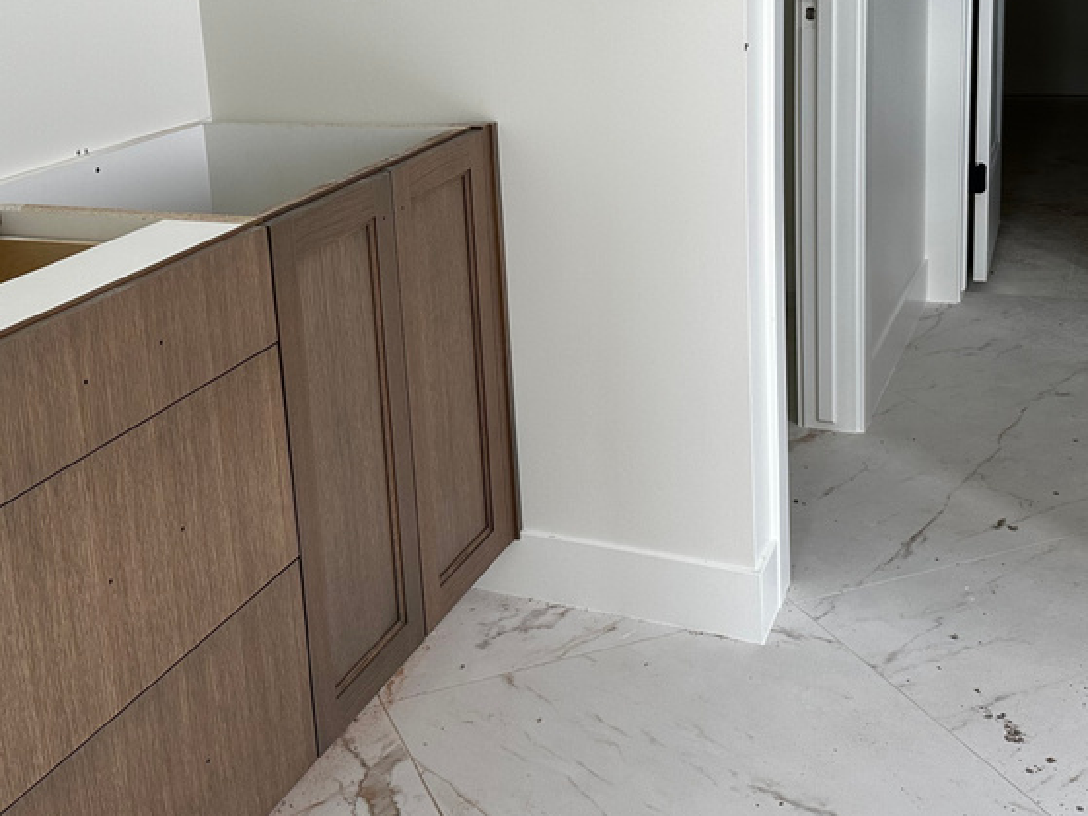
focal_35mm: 44
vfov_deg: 32.3
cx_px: 389
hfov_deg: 42.5
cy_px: 204
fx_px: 1383
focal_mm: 6.86
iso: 160
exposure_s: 1/121
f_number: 1.78
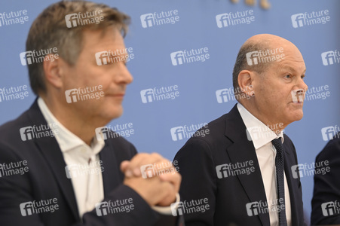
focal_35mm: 110
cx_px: 170
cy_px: 113
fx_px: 1038
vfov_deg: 12.4
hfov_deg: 18.6
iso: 1000
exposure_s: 1/640
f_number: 2.8
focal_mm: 110
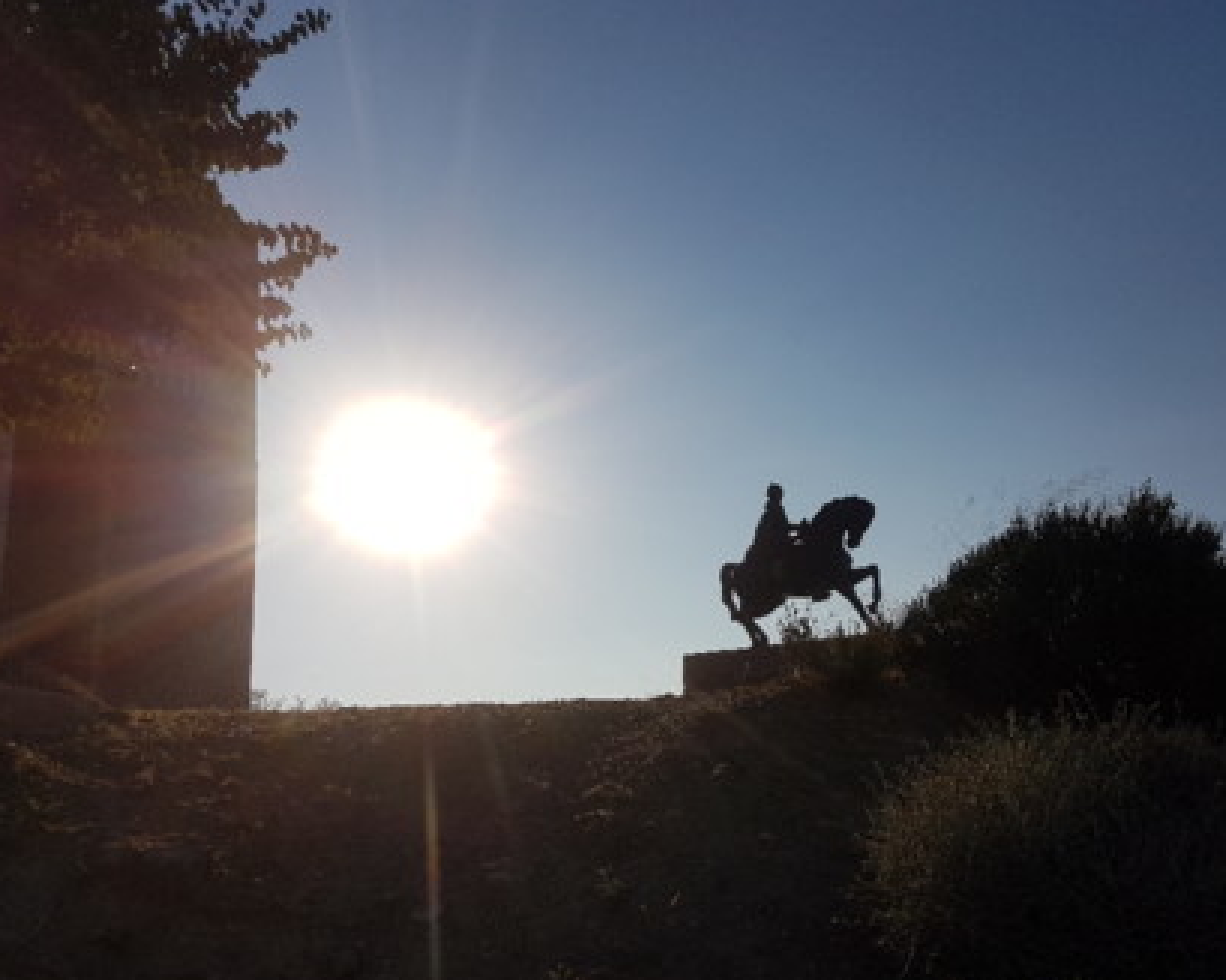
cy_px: 556
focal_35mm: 31
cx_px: 668
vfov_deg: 47.0
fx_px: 1125
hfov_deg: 57.1
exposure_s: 1/11008
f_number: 1.7
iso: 40
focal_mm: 4.2
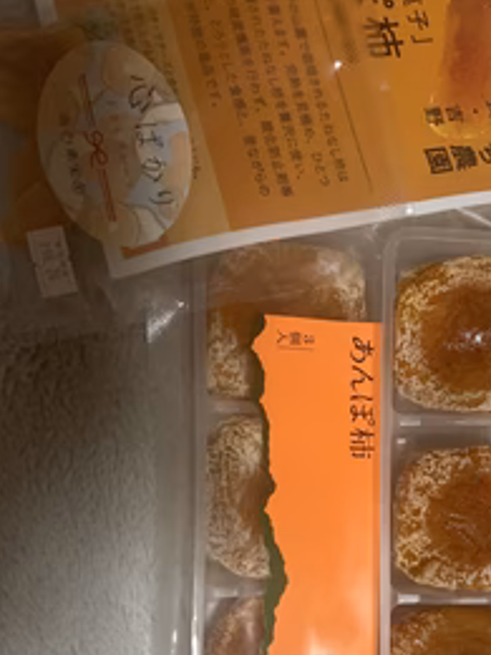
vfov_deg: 45.7
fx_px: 756
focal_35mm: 40
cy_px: 464
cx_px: 375
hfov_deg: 35.1
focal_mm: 5.1
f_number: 1.6
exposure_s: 1/60
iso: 250
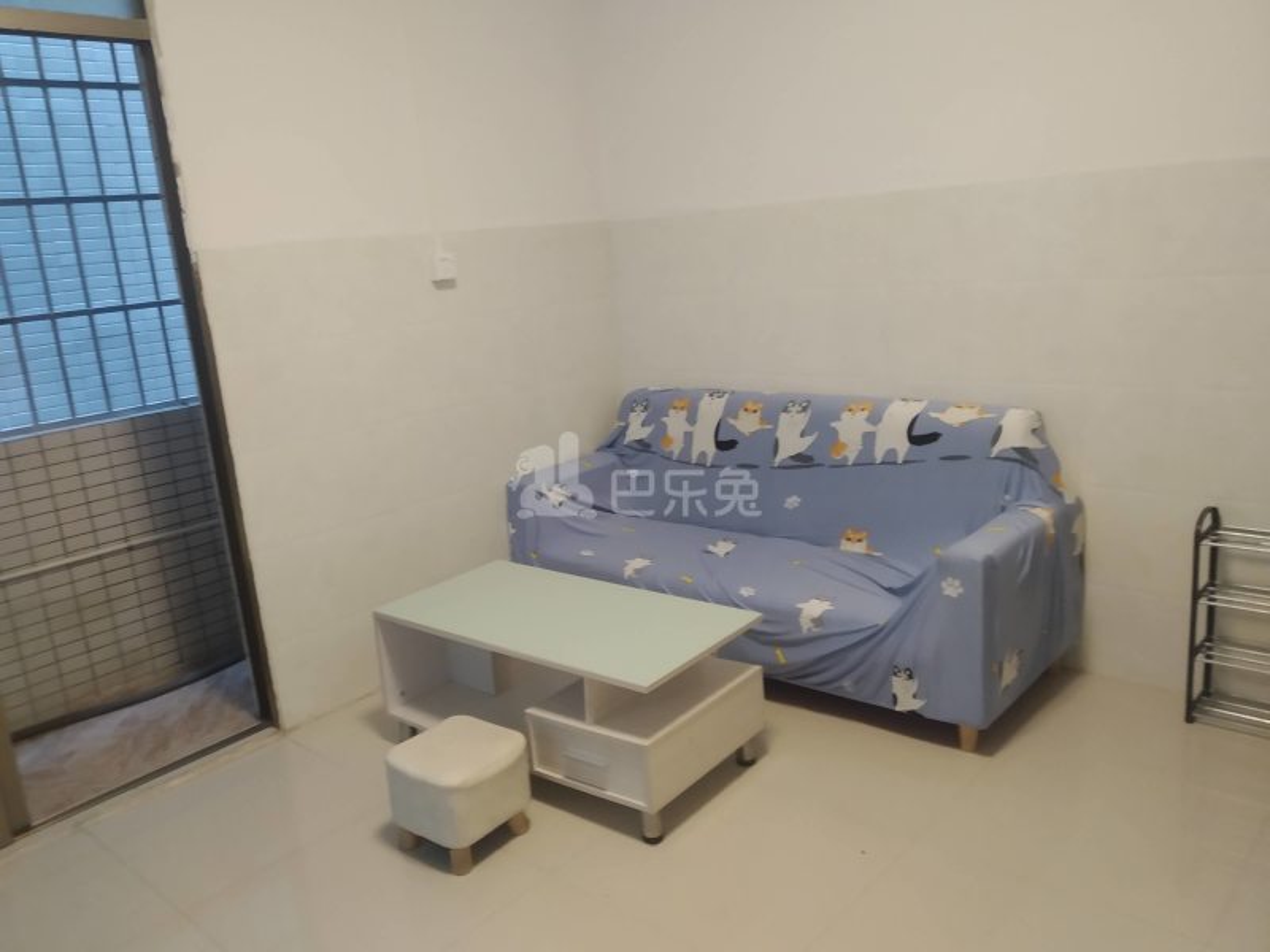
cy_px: 476
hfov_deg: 67.3
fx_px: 954
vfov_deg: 53.1
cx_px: 635
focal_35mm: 26
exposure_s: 1/20
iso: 500
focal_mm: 3.82
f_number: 2.2
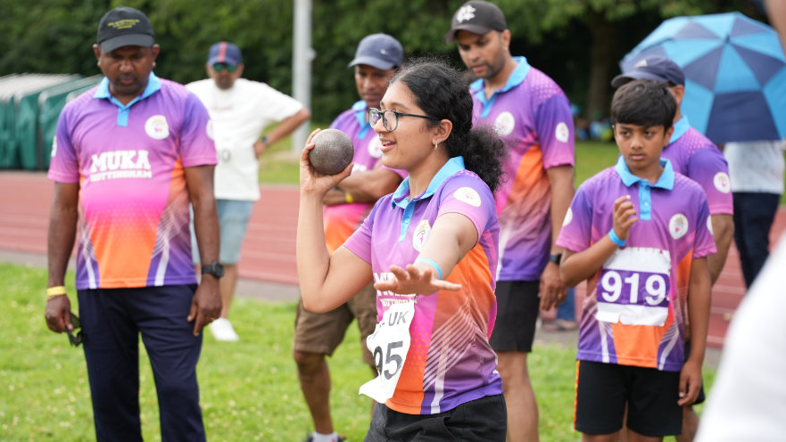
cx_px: 357
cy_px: 225
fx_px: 1772
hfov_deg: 25.0
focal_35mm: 85
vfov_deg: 14.2
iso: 250
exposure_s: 1/1000
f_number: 2.8
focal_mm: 70
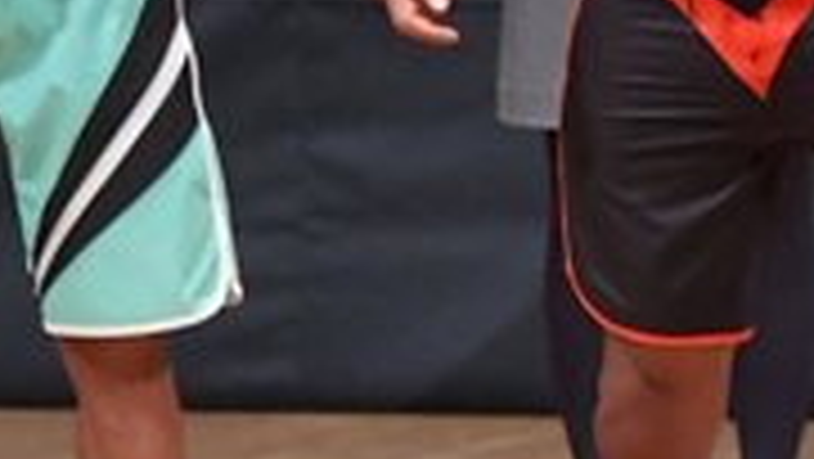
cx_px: 1374
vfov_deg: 1.0
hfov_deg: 1.8
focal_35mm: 1209
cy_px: -27
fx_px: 26107
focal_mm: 180
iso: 8000
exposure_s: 1/400
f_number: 5.6
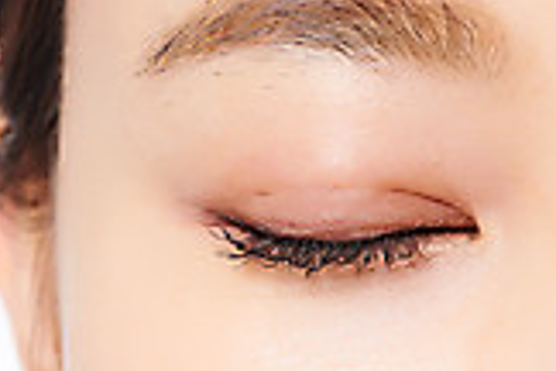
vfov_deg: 5.3
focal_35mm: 259
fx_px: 4000
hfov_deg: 8.0
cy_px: 326
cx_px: 269
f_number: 16
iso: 64
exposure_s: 1/125
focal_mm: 105
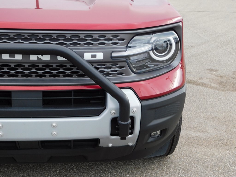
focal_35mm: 59
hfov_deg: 32.7
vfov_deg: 24.8
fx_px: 402
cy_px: 88
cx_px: 118
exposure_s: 1/250
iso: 125
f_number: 4
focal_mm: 10.4
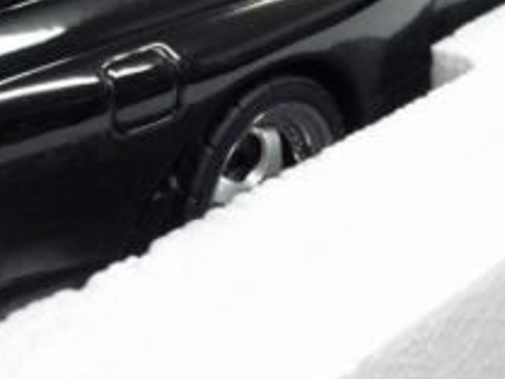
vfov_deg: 14.0
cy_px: 7
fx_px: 1518
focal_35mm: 104
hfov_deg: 18.7
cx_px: 99
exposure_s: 1/50
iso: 640
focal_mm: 6.2
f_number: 3.4
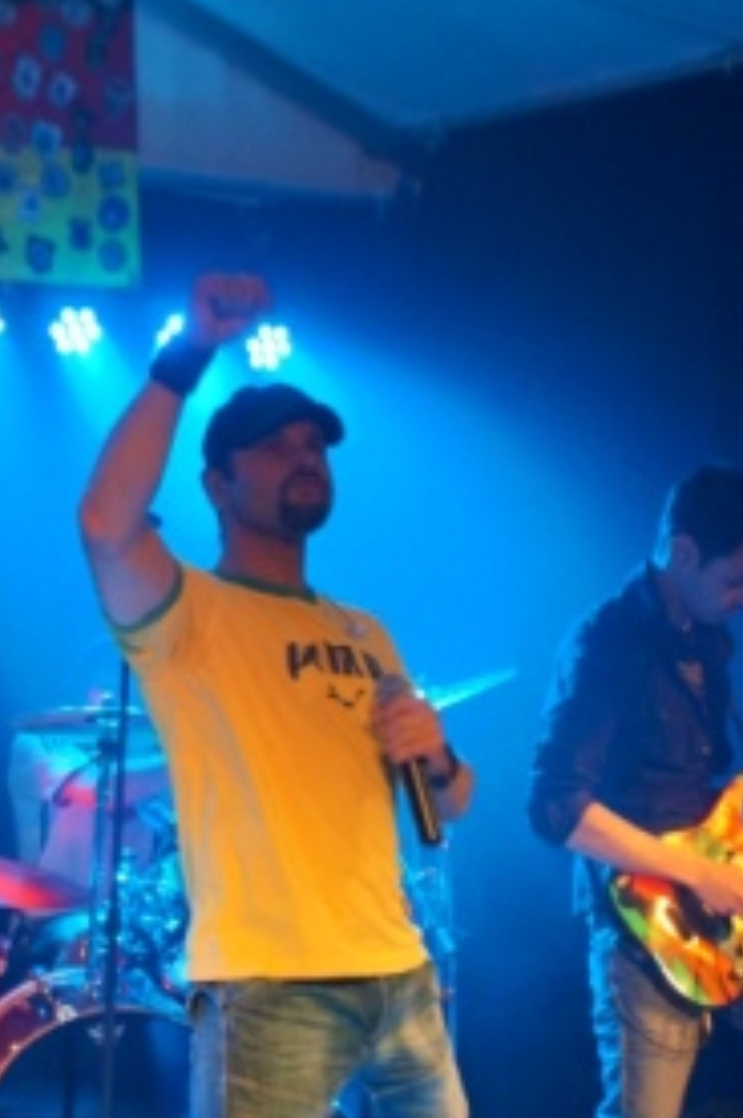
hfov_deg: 19.9
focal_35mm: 68
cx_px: 206
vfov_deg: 29.5
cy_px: 755
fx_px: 2110
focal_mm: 28
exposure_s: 1/125
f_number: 3.5
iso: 3200
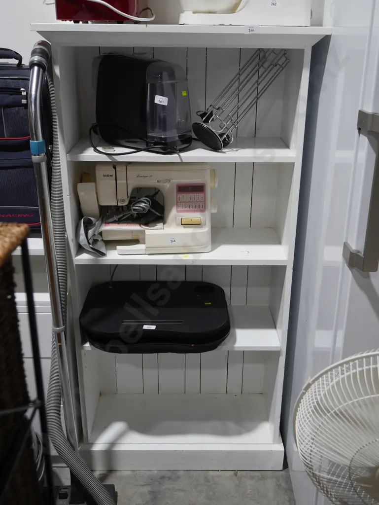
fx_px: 554
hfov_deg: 37.8
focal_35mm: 38
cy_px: 252
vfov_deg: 49.0
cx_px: 190
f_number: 4.1
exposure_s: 1/60
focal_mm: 19
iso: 200
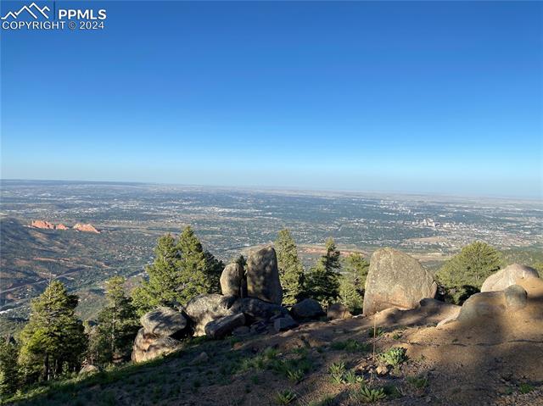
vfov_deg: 53.0
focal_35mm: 26
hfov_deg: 67.3
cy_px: 203
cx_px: 272
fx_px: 408
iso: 32
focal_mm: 4.25
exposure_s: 1/2755
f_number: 1.8
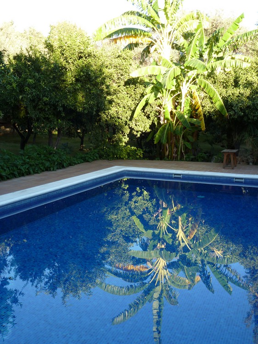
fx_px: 378
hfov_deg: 37.7
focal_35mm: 38
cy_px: 172
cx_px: 129
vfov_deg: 49.0
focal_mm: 6.8
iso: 100
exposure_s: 1/80
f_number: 3.8
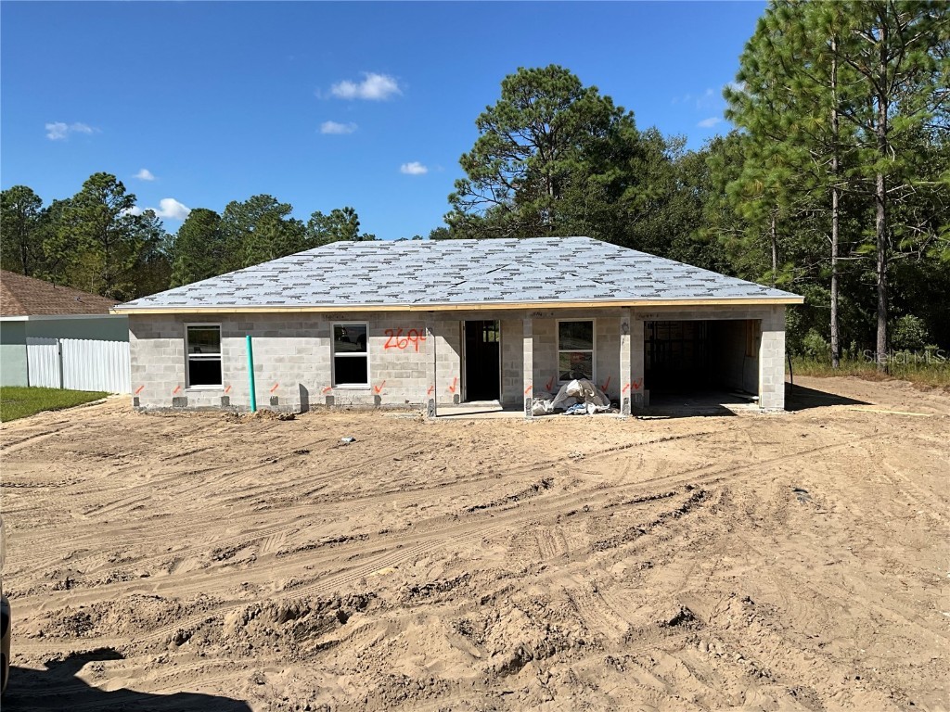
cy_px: 356
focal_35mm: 29
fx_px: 796
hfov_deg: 61.7
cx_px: 475
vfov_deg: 48.2
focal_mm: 3
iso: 25
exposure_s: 1/2227
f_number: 1.8
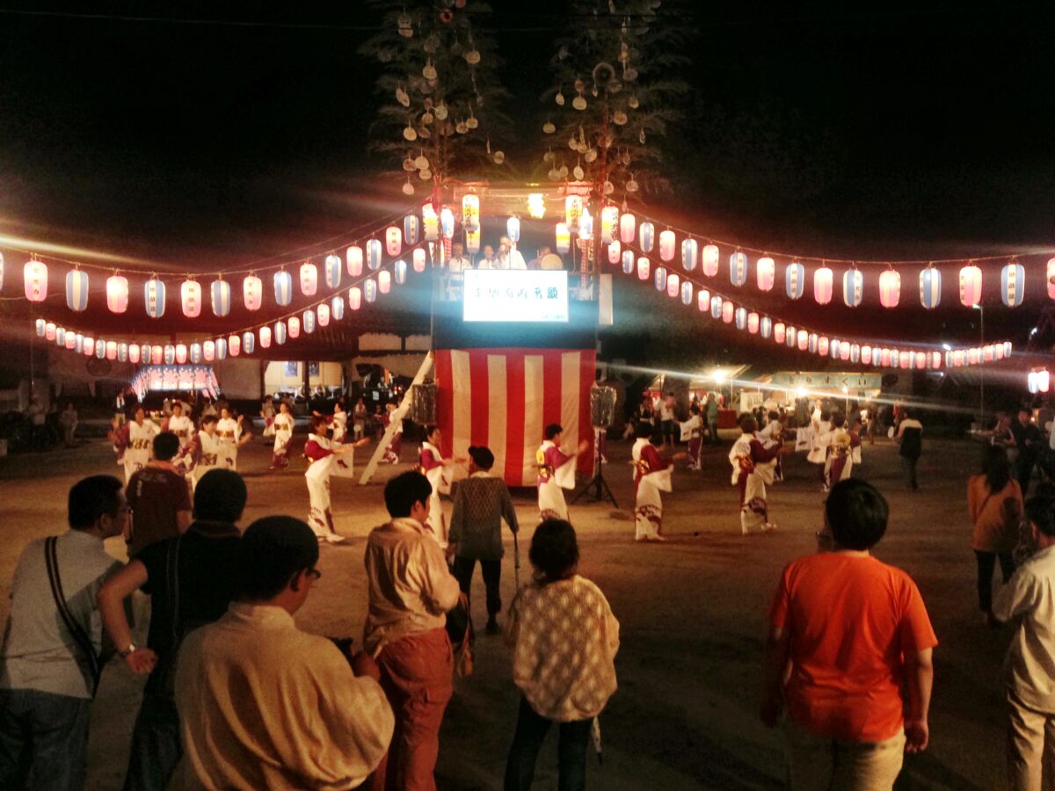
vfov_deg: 42.9
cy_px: 396
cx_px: 528
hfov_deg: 55.4
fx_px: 1006
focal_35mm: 33
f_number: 2.4
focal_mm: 4.13
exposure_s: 1/20
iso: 100
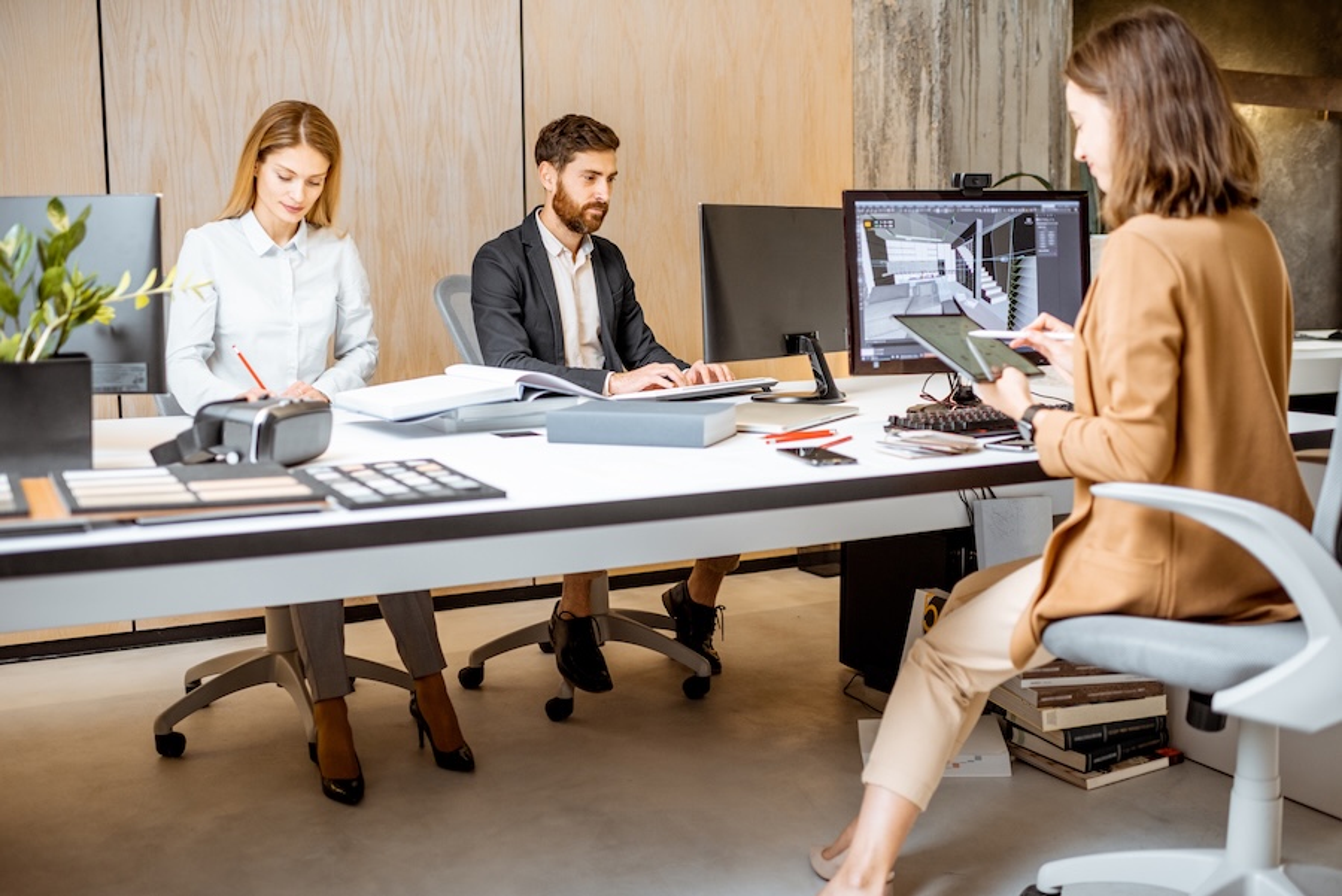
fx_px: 1305
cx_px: 671
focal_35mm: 35
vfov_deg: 37.9
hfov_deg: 54.4
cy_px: 448
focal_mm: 35
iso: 500
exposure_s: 1/200
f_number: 2.2
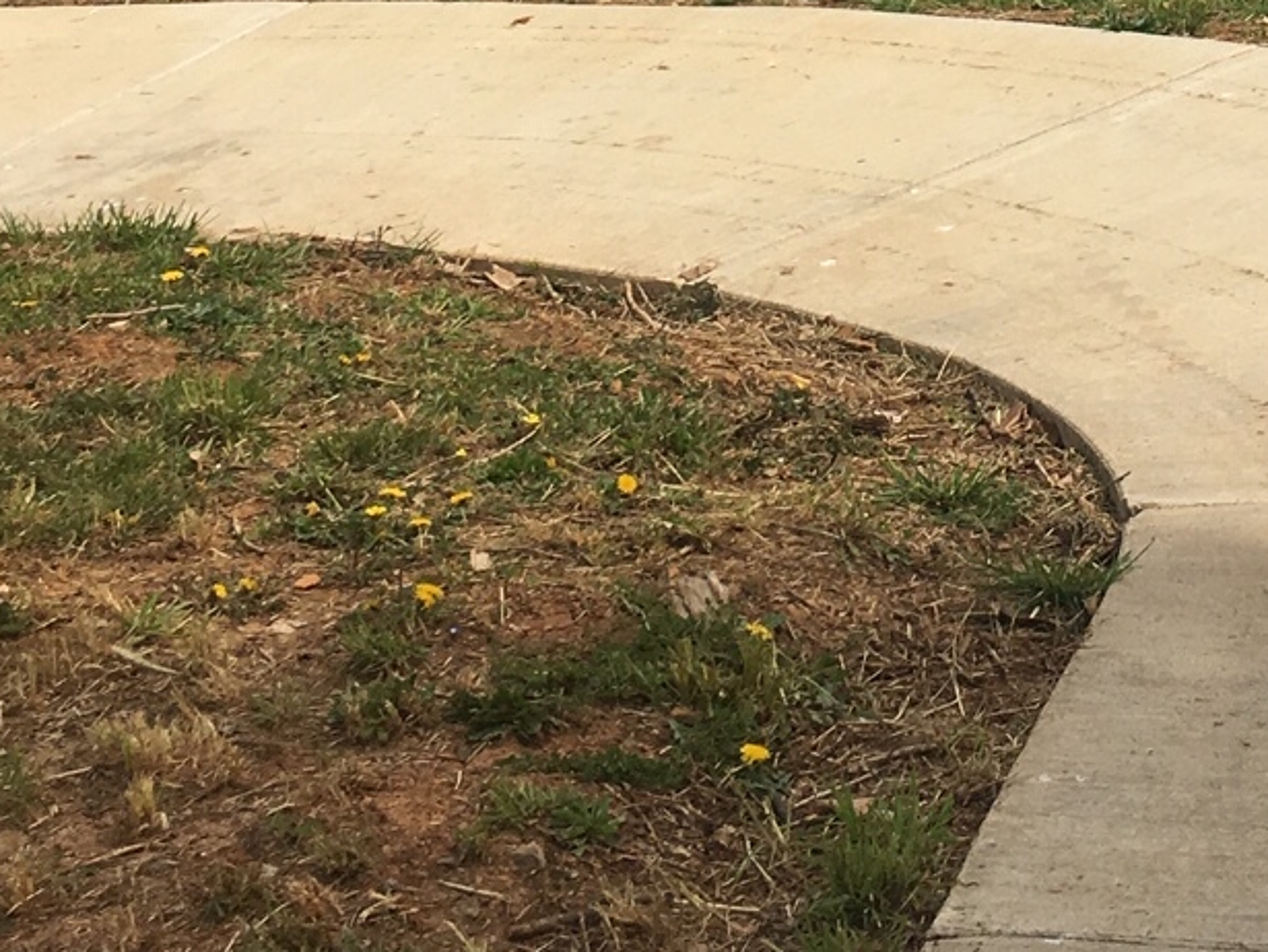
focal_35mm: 95
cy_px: -352
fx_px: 3482
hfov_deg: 20.3
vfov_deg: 14.8
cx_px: 1128
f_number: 2.2
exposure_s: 1/1972
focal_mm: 4.15
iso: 25
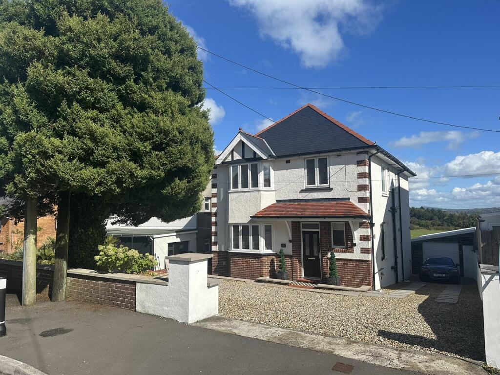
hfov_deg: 71.6
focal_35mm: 24
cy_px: 188
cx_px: 250
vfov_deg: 56.8
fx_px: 347
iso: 80
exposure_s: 1/5263
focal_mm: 6.86
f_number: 1.78
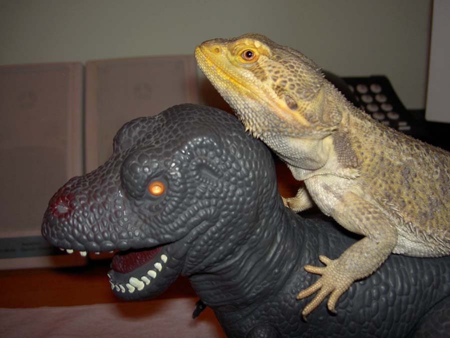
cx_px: 225
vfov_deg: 36.8
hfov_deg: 47.9
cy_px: 169
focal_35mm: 39
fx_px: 507
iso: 100
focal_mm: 8
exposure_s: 1/60
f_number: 2.8
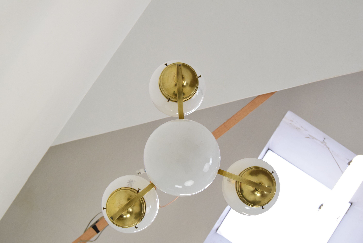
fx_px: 484
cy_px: 122
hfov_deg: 41.1
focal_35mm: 48
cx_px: 182
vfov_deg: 28.1
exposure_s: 1/200
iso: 1600
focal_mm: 32
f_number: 7.1
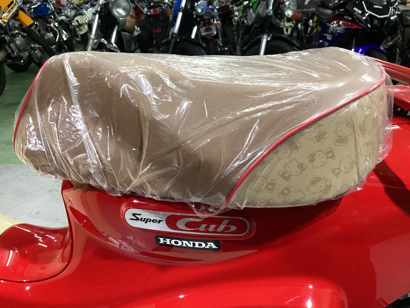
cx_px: 216
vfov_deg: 42.9
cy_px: 149
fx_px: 391
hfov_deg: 55.3
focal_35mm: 33
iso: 250
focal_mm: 3.3
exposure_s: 1/60
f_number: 2.4
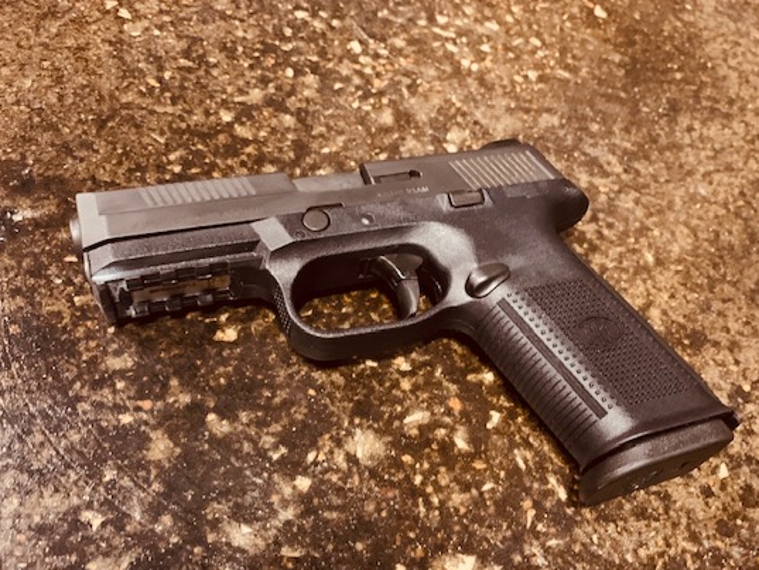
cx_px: 414
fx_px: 680
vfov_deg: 45.3
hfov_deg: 58.2
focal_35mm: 31
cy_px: 331
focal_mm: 4.25
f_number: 1.8
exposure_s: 1/24
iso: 800
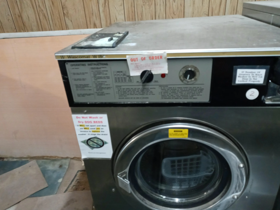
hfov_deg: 63.4
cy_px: 105
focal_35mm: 28
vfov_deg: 49.7
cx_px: 140
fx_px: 226
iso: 300
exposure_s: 1/30
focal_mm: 3.61
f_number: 1.8
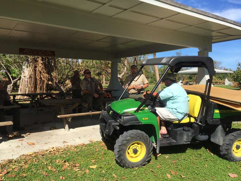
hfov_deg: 61.7
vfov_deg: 48.2
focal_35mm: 29
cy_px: 90
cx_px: 120
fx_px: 202
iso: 32
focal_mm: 4.15
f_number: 2.2
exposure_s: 1/1522
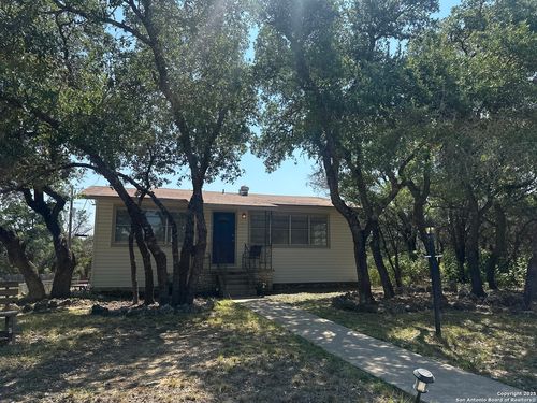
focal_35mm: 24
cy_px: 202
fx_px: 372
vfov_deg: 56.8
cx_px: 268
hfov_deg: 71.6
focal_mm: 6.86
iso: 80
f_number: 1.78
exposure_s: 1/4762
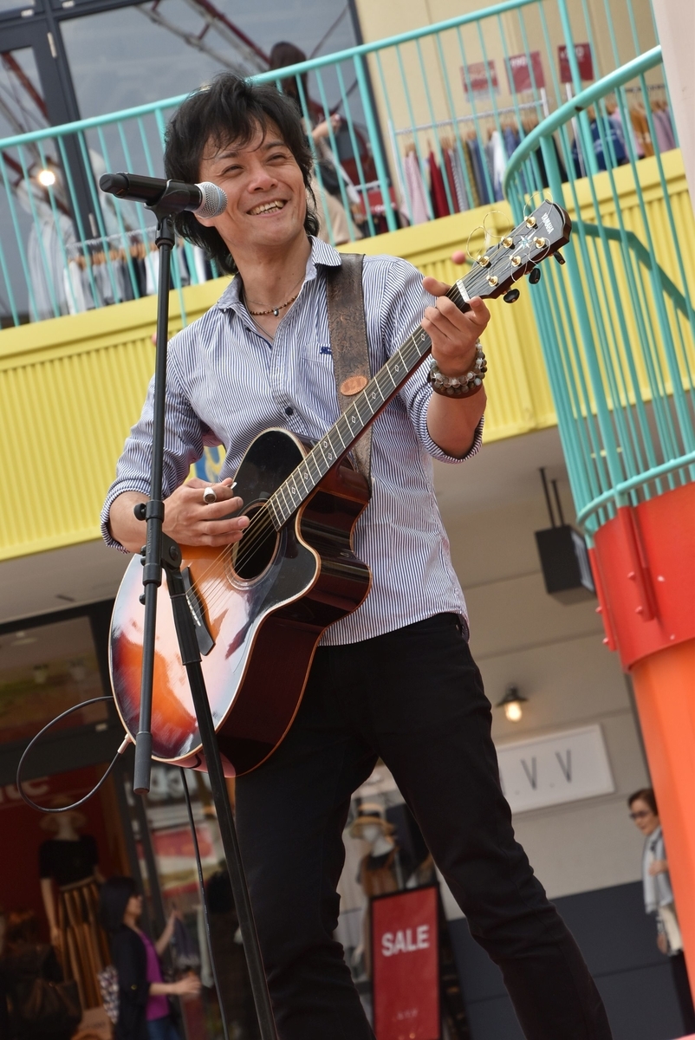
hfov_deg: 11.7
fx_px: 3382
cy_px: 520
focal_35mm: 117
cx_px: 348
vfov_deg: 17.5
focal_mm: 78
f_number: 8
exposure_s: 1/250
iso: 250
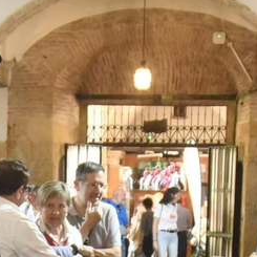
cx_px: -16
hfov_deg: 10.7
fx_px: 1352
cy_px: 365
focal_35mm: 161
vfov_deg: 10.5
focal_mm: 29
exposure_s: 1/200
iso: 7200
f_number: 8
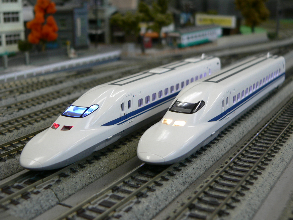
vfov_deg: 29.7
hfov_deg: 38.9
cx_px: 146
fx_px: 415
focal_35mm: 49
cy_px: 110
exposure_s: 1/15
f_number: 2.8
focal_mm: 8.1
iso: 100
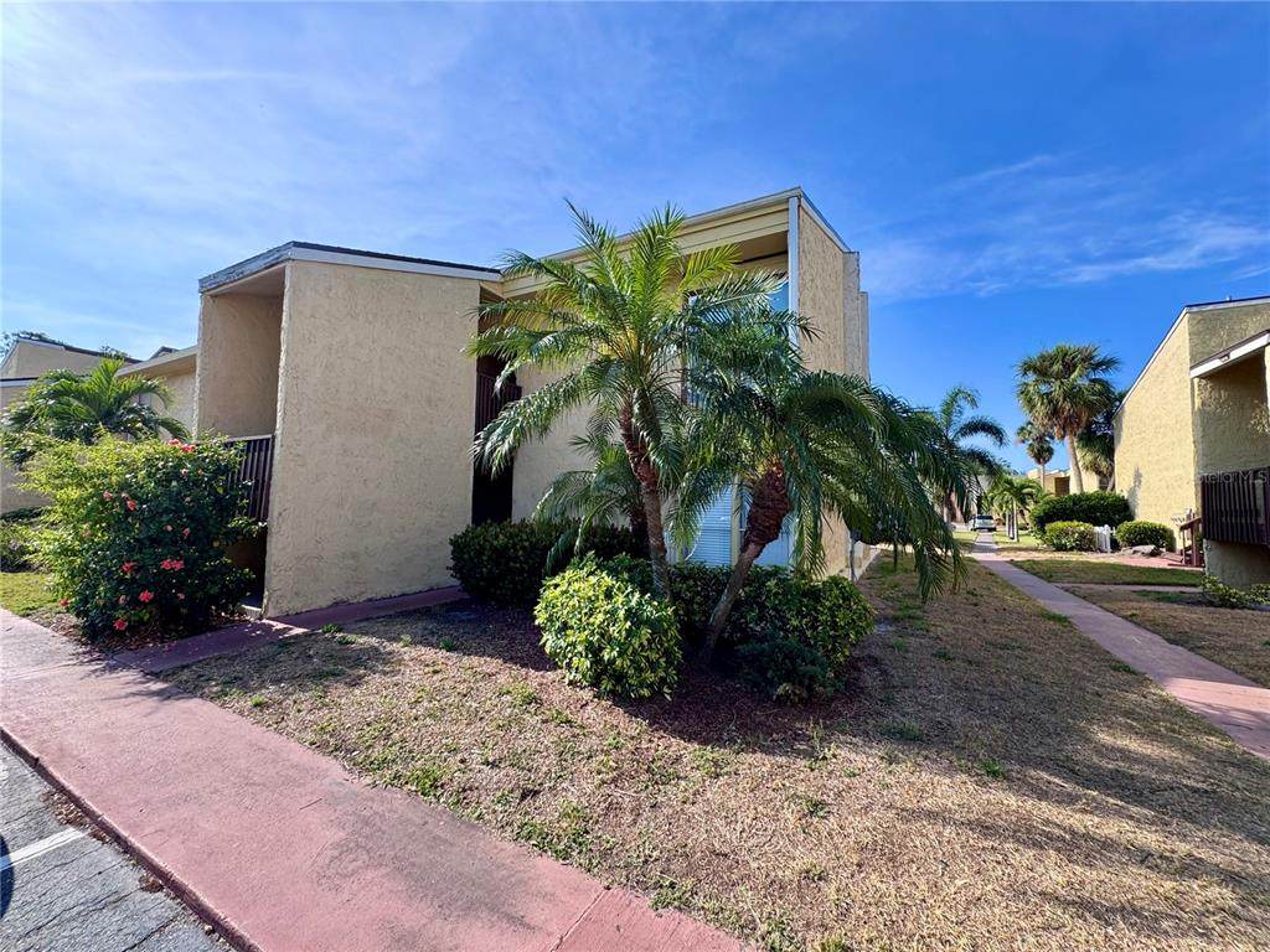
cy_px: 476
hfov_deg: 102.1
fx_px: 514
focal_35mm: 14
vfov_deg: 85.7
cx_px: 635
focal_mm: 2.22
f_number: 2.2
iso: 40
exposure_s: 1/479
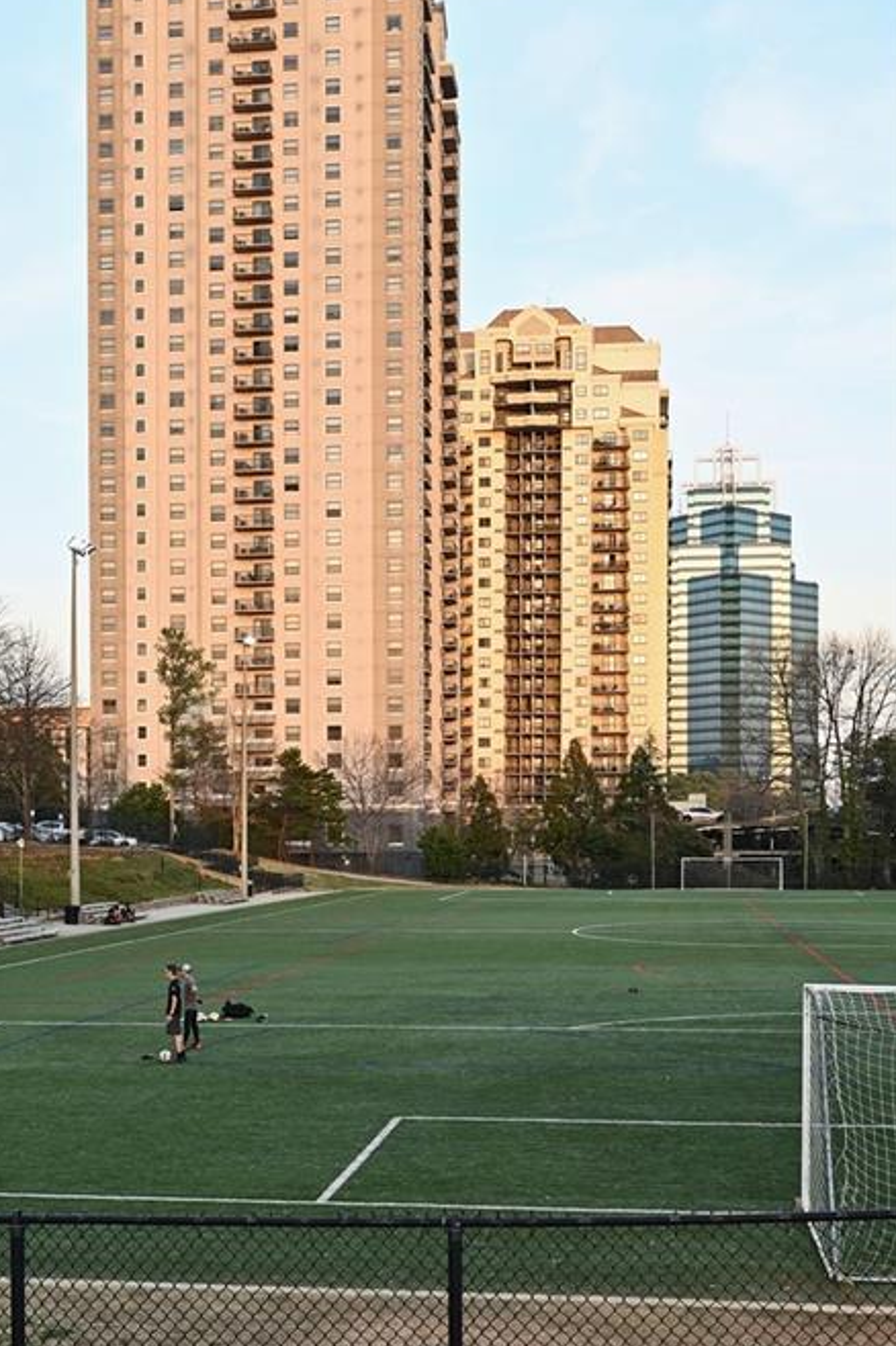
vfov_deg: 54.5
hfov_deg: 37.7
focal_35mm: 35
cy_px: 661
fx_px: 1308
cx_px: 382
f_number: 5.6
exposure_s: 1/125
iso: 220
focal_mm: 30
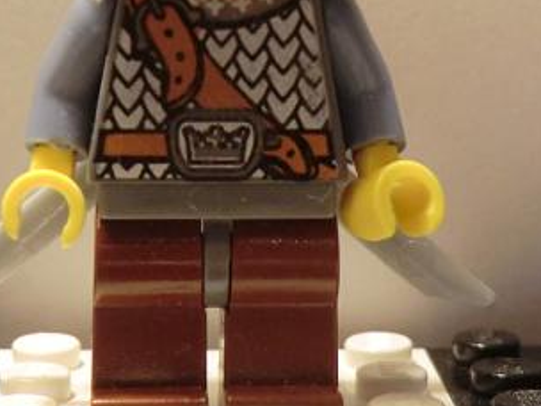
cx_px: 216
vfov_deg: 15.4
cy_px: 63
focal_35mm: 95
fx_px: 1485
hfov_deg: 20.6
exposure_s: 1/60
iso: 400
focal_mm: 8.4
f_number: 4
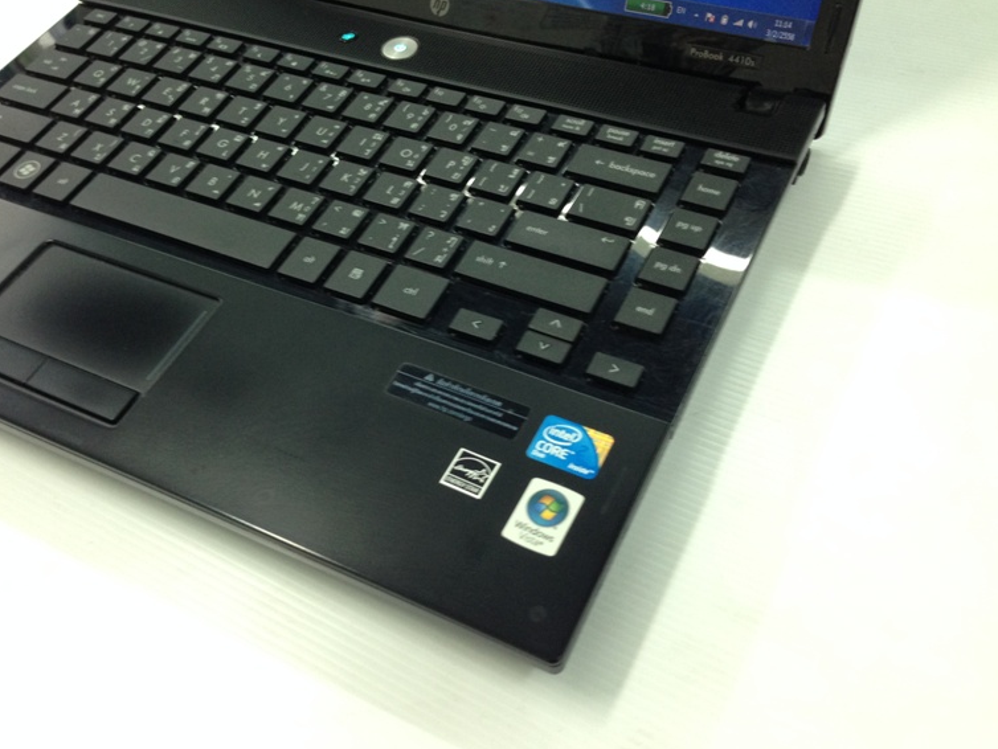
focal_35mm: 35
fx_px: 1009
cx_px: 474
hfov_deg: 52.6
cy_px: 368
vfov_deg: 40.7
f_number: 2.4
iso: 125
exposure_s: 1/20
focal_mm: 4.12
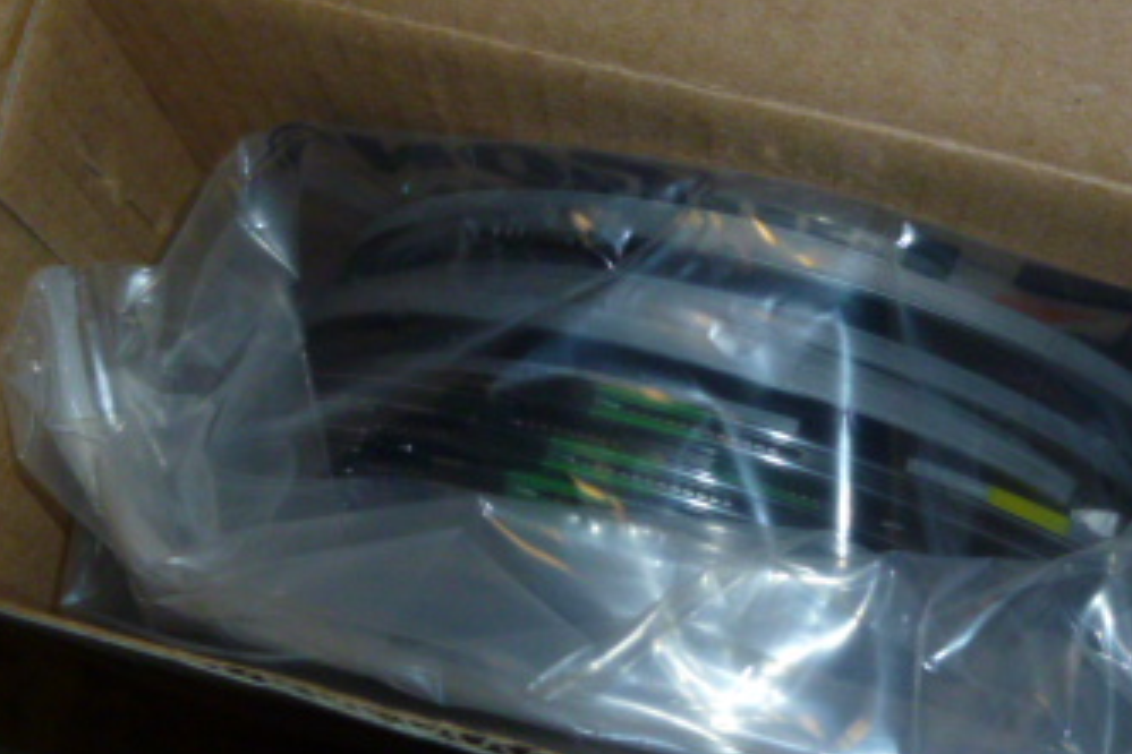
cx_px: 656
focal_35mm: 50
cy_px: 448
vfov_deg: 26.9
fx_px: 1572
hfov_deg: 39.5
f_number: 3.1
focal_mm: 4.5
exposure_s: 1/125
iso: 250
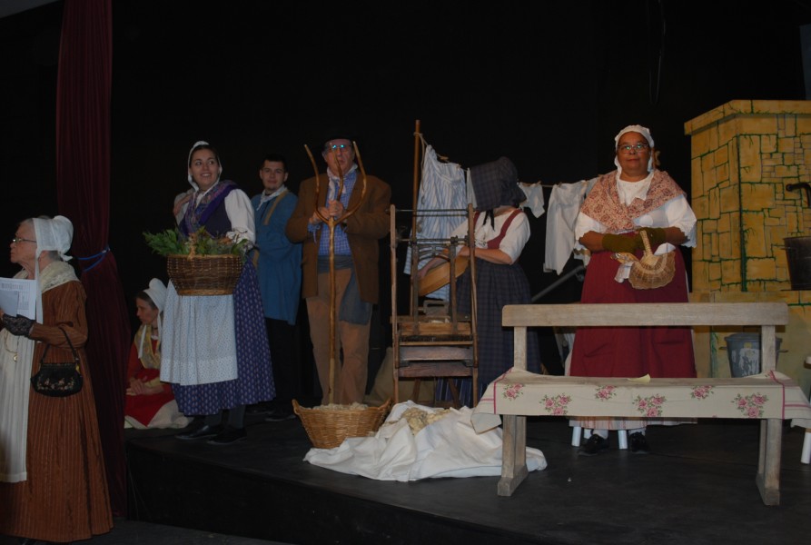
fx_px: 881
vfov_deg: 34.4
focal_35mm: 39
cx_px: 406
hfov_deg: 49.4
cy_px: 272
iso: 200
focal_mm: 26
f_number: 4.2
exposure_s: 1/60
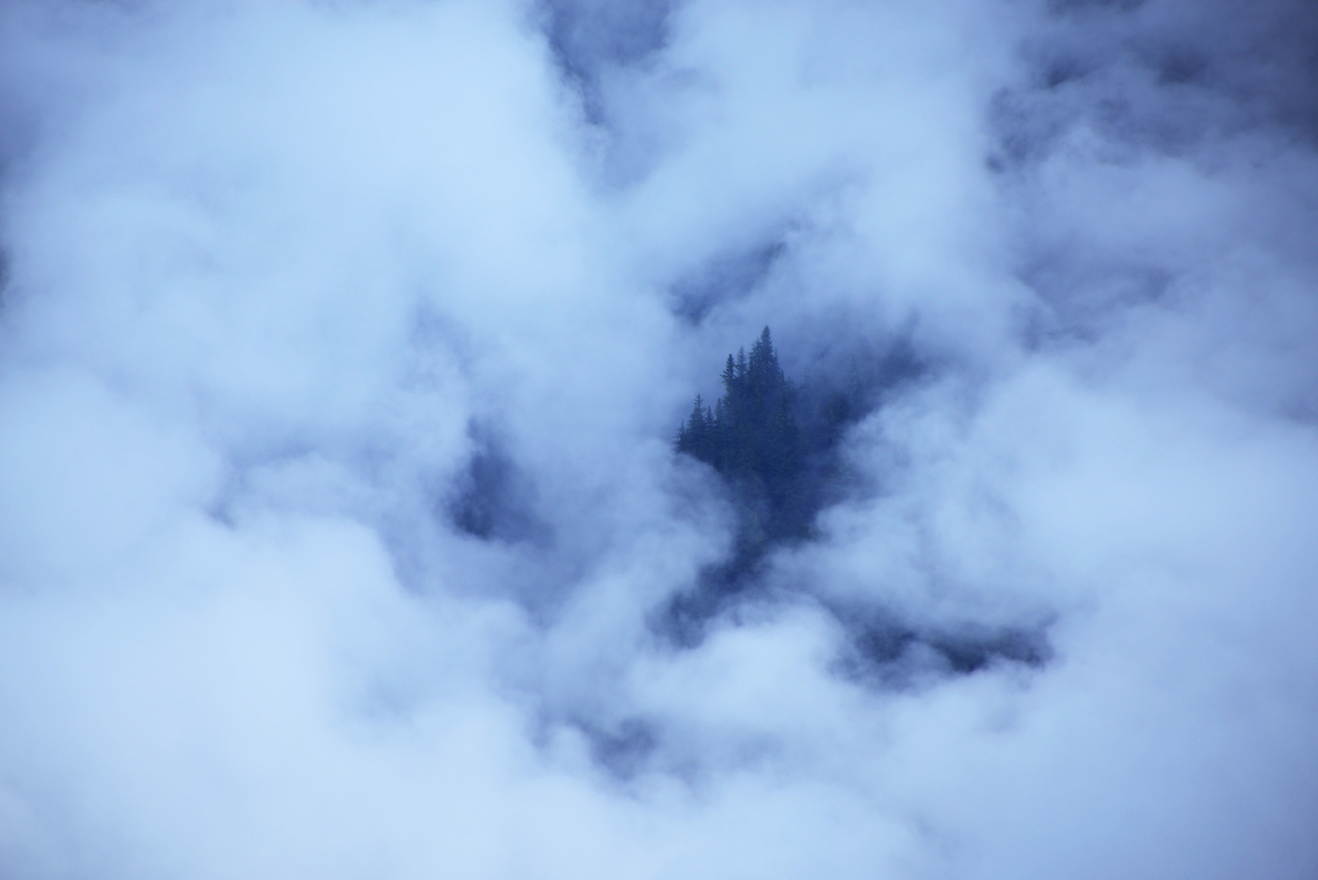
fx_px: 10989
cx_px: 659
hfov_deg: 6.9
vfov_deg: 4.6
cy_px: 440
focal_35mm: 300
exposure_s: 1/400
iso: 200
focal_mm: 300
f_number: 6.3
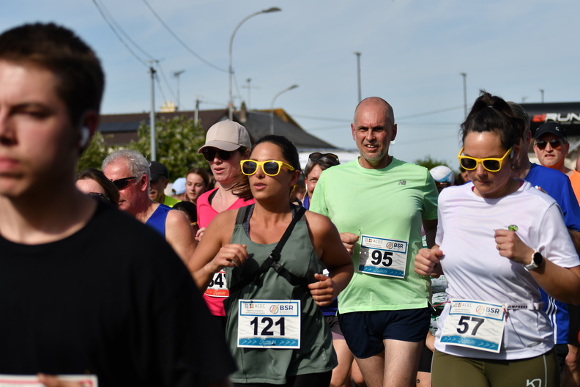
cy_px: 194
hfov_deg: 19.5
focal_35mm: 105
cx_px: 290
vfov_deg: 13.0
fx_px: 1692
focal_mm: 70
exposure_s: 1/1250
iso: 100
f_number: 4.5
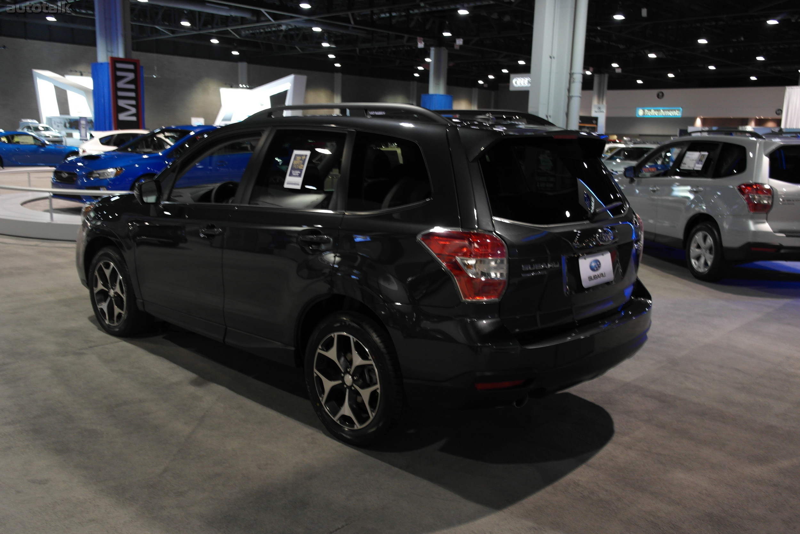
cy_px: 267
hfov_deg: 61.9
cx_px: 400
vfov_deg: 43.6
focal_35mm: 30
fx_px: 667
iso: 400
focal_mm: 20
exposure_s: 1/25
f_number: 3.5
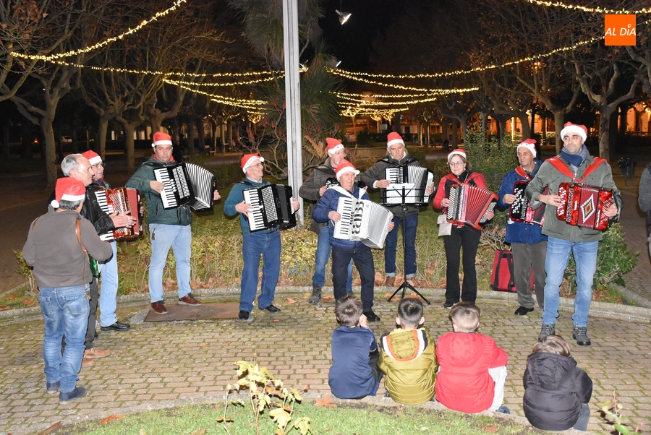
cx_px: 326
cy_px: 218
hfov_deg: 47.9
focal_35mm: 40
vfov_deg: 33.1
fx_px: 733
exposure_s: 1/60
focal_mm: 27
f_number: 4
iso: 5600
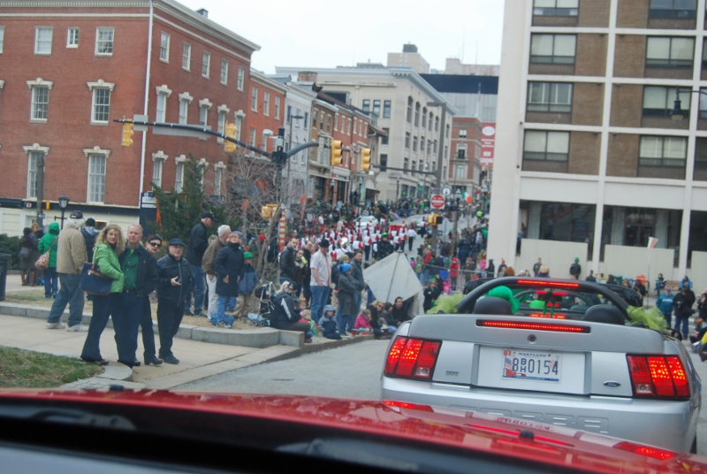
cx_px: 354
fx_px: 915
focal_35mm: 46
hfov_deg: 42.3
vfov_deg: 29.0
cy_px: 237
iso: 200
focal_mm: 31
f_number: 5.6
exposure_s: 1/125
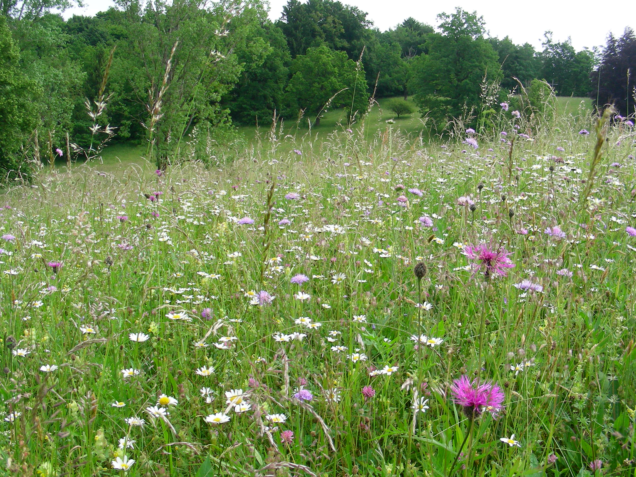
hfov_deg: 49.0
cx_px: 318
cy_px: 238
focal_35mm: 38
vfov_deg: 37.7
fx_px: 698
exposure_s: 1/288
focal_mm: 6.3
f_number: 4
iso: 50
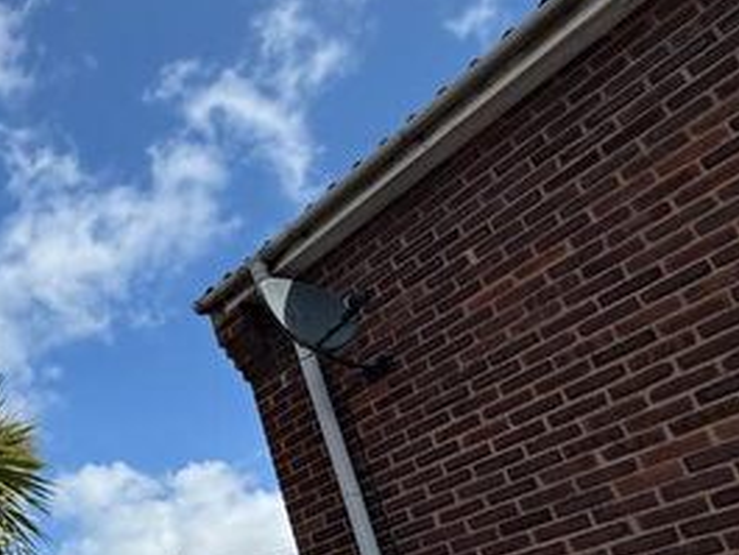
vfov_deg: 35.9
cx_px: -153
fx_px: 790
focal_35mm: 37
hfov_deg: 37.5
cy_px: 520
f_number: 2.2
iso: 50
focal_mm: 2.22
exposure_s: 1/2273
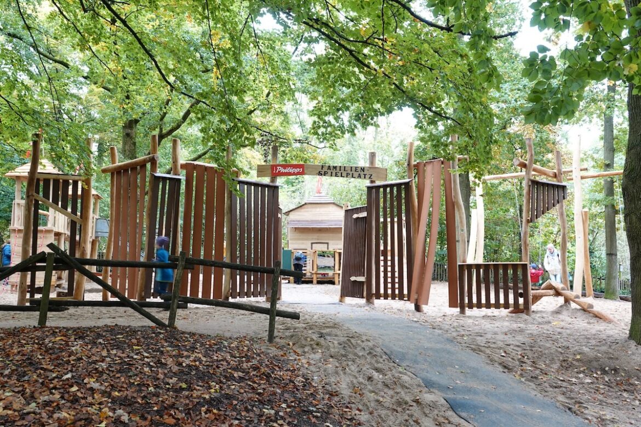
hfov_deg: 60.3
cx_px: 320
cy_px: 214
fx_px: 552
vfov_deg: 42.3
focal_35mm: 31
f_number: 3.5
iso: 320
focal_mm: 11.51
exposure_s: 1/20
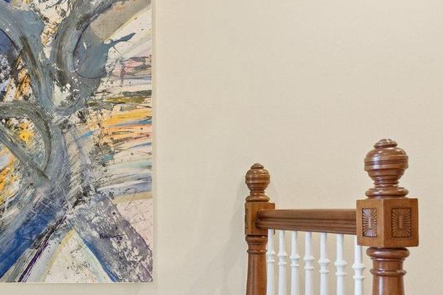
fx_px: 517
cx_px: 3
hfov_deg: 40.8
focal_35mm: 42
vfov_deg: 31.4
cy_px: 214
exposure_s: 1/160
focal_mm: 16
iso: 3200
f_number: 4
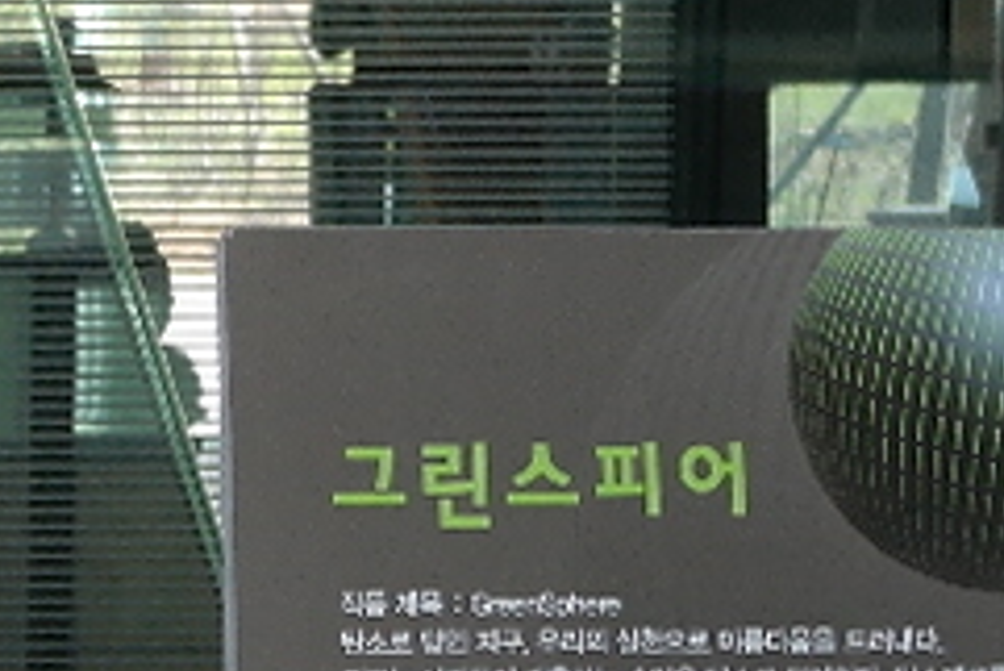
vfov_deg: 6.4
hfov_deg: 9.3
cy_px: 809
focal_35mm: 215
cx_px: -558
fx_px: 5999
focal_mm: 20
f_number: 3.5
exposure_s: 1/40
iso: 400
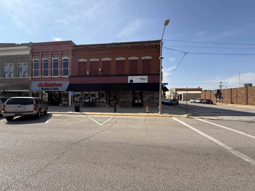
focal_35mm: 14
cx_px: 128
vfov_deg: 85.7
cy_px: 96
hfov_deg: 102.1
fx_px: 103
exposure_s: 1/1399
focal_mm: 2.22
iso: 50
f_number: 2.2
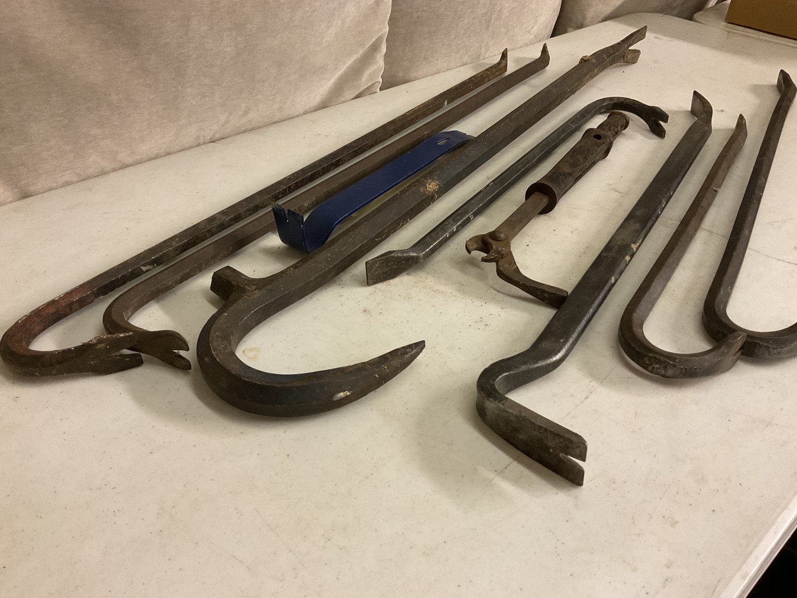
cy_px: 299
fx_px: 668
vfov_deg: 48.2
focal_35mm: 29
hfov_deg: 61.7
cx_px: 398
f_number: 1.8
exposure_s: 1/60
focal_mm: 3
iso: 250
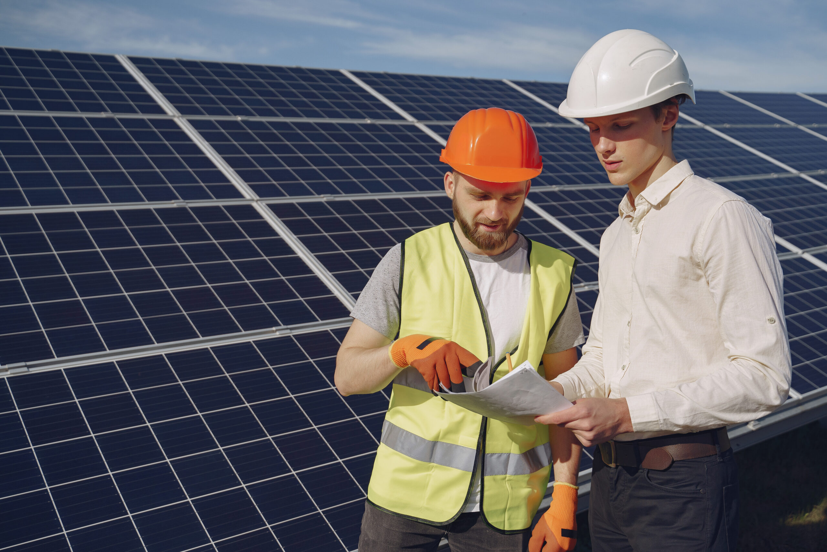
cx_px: 414
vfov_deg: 36.9
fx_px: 827
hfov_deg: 53.1
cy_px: 276
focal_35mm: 36
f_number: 4
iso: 500
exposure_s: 1/8000
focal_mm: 36
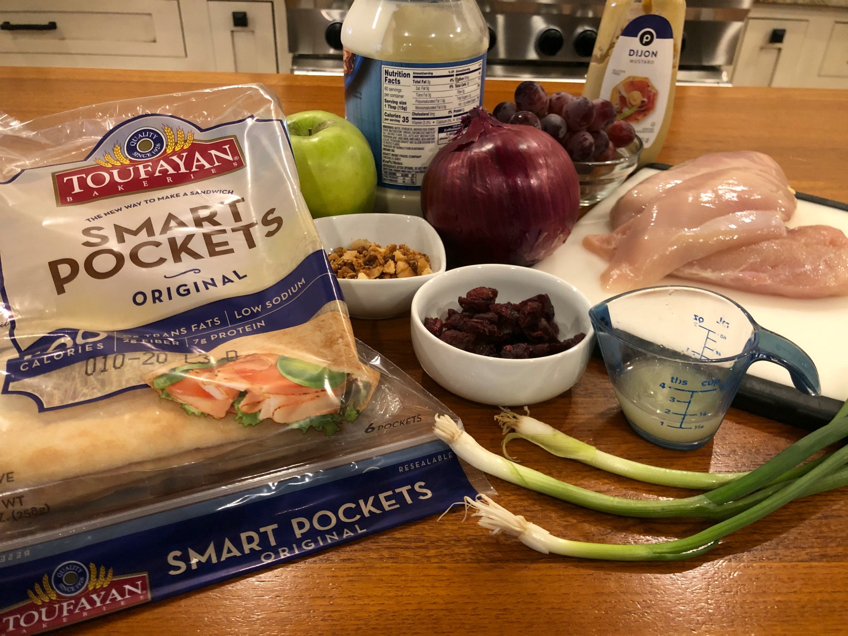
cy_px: 318
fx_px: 686
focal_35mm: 28
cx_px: 424
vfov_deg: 49.7
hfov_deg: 63.4
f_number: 1.8
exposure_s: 1/12
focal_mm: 4
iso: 100
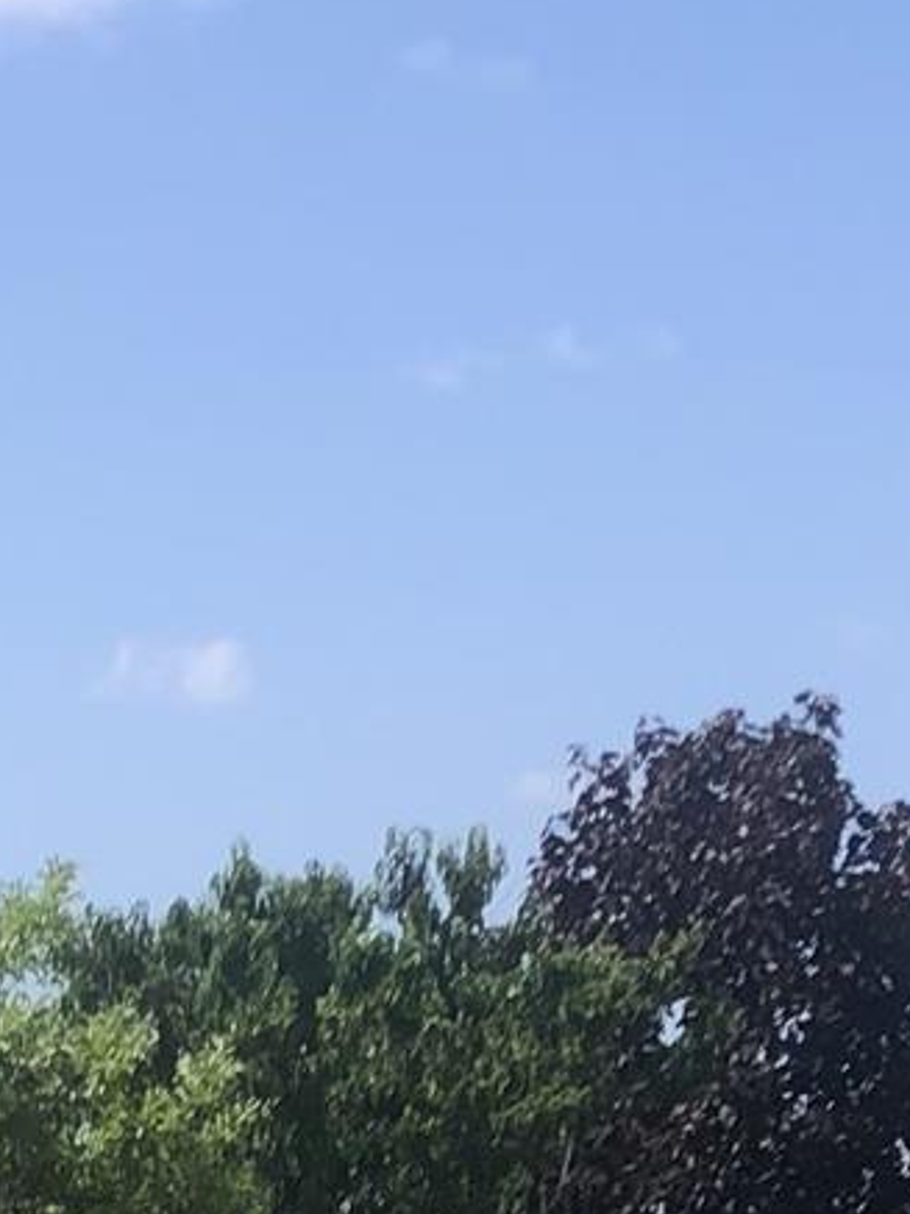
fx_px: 5188
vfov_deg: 12.4
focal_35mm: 148
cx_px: -75
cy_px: 2052
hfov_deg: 9.9
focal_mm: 4
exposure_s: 1/1715
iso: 20
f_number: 1.8
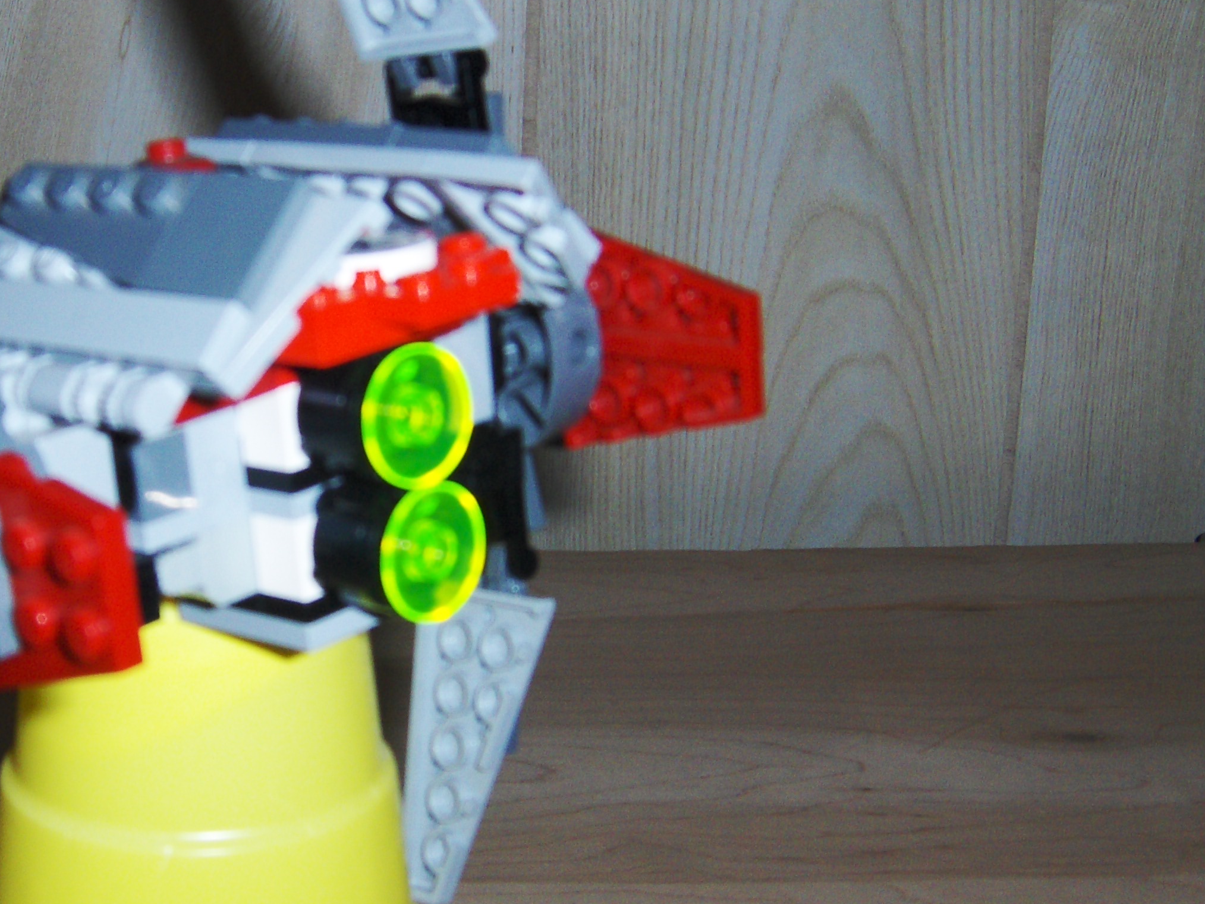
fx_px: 2193
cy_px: 376
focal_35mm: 63
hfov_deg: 30.2
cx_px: 300
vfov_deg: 23.3
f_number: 5.5
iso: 100
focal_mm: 7.5
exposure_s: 1/60
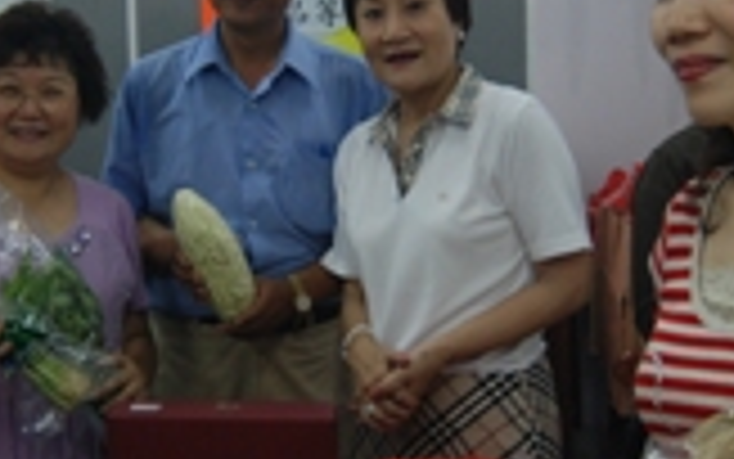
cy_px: 178
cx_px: 299
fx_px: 1525
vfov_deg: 17.1
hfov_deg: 27.0
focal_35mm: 76
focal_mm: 21
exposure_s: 1/40
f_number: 3.8
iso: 400
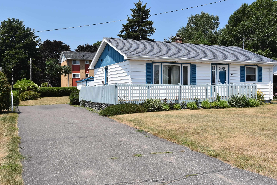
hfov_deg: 53.1
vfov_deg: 36.9
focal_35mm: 36
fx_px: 277
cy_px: 92
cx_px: 138
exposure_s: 1/320
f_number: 9
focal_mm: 24
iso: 200
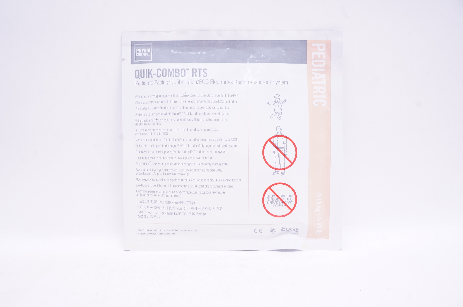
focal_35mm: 27
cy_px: 154
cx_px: 232
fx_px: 347
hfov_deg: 67.4
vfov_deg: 47.8
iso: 800
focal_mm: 18
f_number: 11
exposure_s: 1/25
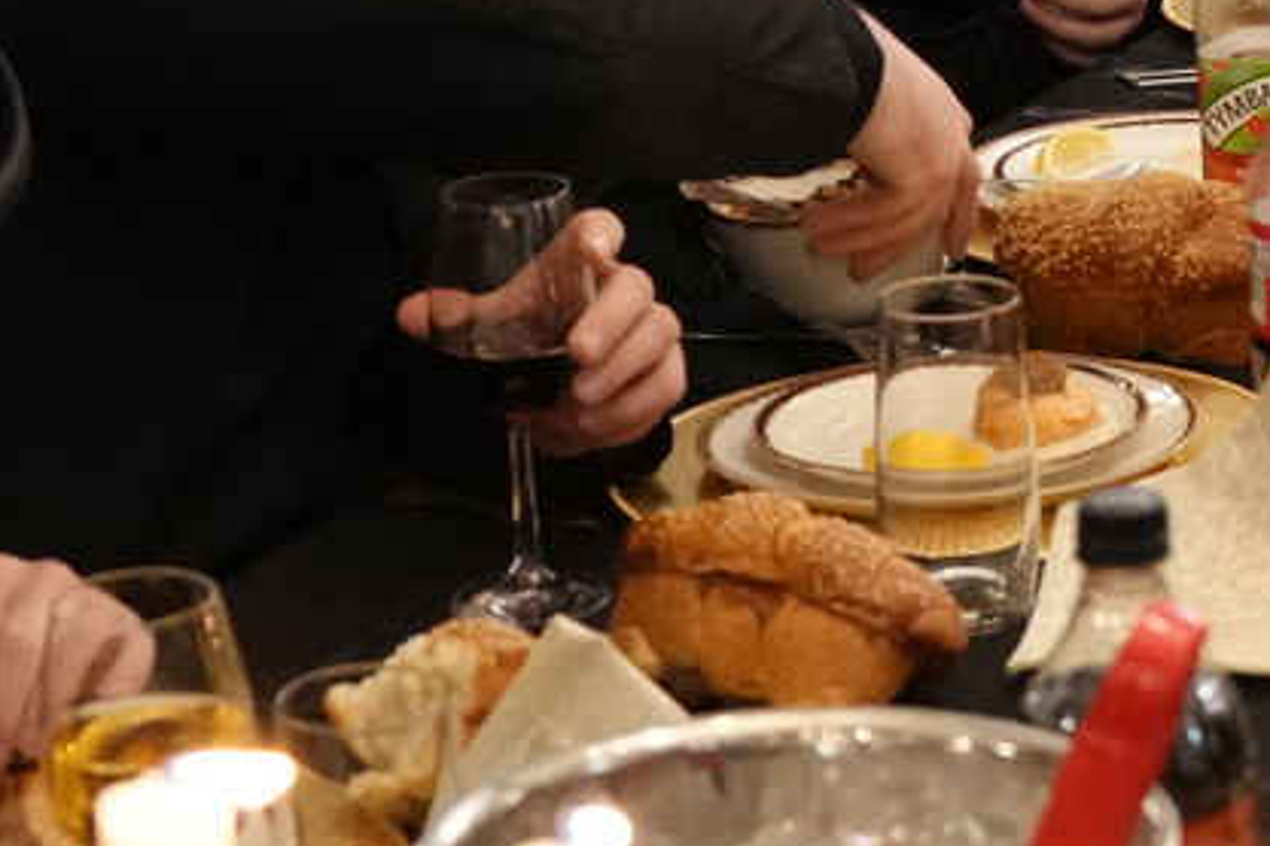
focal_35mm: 141
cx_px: 1712
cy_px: -519
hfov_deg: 13.9
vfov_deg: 9.4
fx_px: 4974
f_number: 4
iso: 5000
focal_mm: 28
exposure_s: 1/160
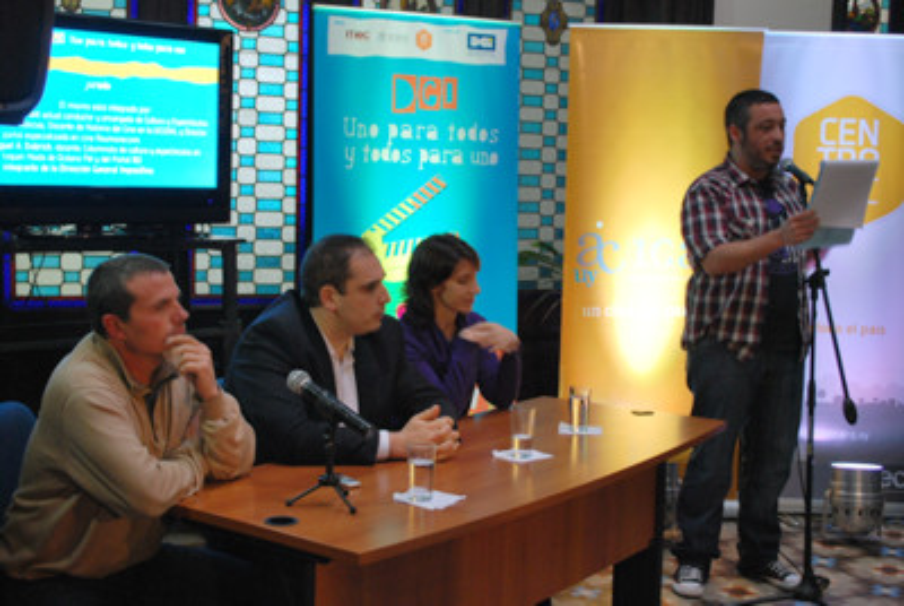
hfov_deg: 41.1
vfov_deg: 28.2
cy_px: 303
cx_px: 452
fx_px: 1207
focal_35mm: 48
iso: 400
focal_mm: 32
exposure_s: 1/6
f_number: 4.8
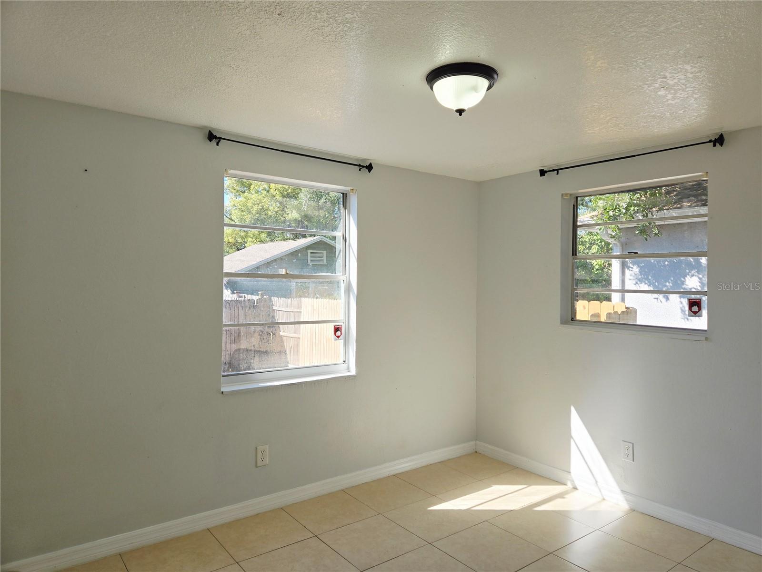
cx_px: 381
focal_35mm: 23
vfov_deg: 58.9
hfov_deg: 73.9
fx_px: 506
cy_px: 286
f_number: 1.8
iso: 25
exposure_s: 1/765
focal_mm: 5.4
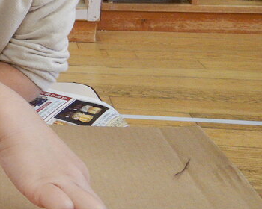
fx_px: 520
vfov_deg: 21.9
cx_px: -82
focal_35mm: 67
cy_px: -5
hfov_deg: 24.5
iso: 125
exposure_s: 1/40
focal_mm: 4.3
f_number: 2.8
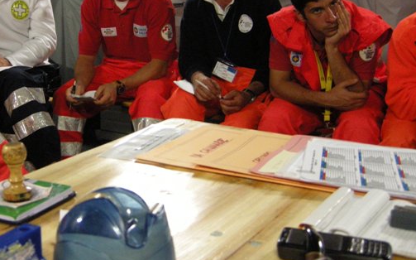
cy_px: 68
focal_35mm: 59
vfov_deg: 21.8
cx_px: 119
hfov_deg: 34.0
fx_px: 669
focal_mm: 7.5
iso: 400
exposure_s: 1/22.4
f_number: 2.7
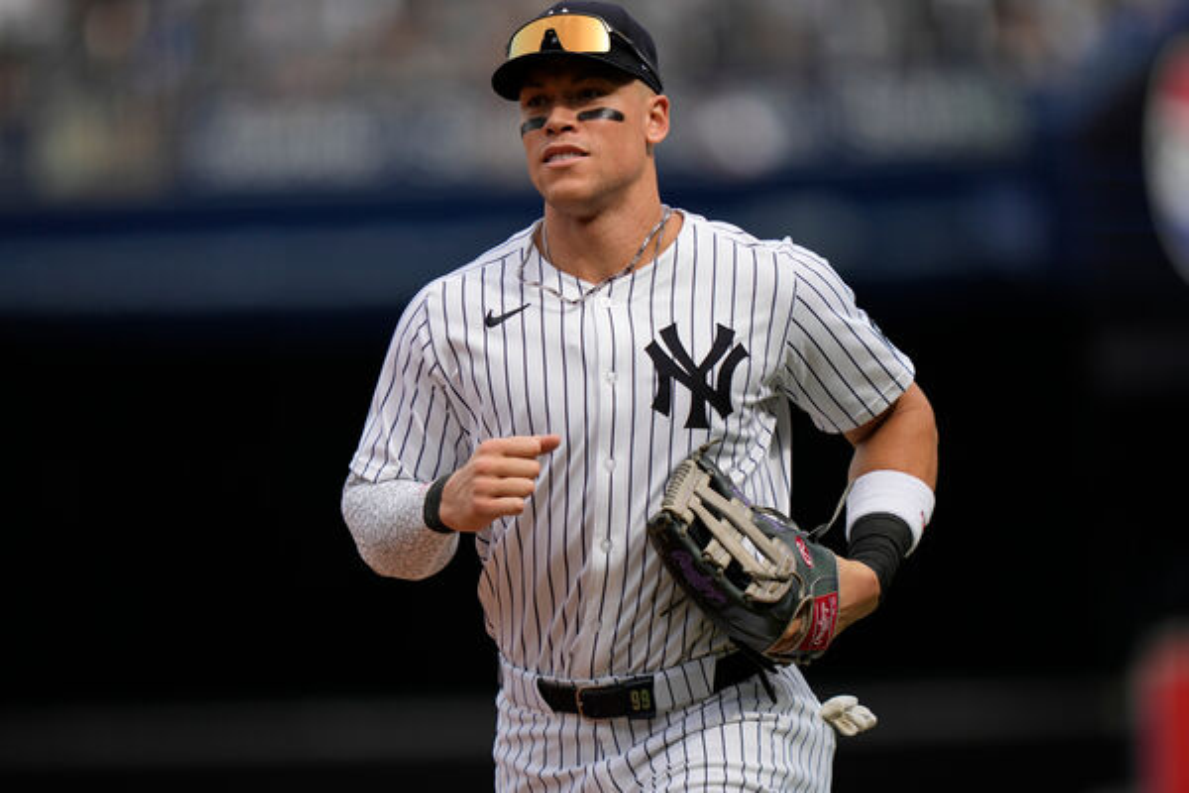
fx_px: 13210
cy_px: 396
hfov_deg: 5.2
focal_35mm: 400
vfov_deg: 3.4
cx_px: 594
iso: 400
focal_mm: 400
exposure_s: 1/5000
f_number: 2.8
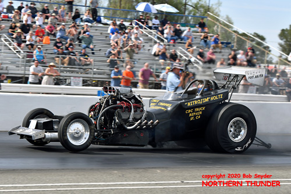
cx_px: 146
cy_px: 97
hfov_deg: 19.4
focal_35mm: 105
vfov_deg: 13.1
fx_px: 849
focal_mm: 70
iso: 200
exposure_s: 1/1000
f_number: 5.6
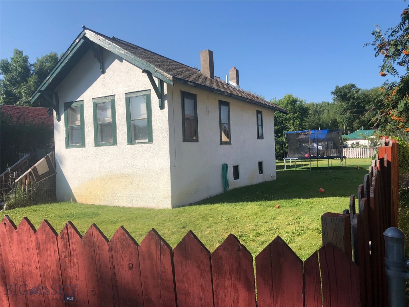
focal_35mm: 28
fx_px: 331
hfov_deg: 63.4
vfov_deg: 49.7
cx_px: 204
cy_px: 154
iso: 20
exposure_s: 1/1919
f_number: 1.8
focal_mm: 3.99
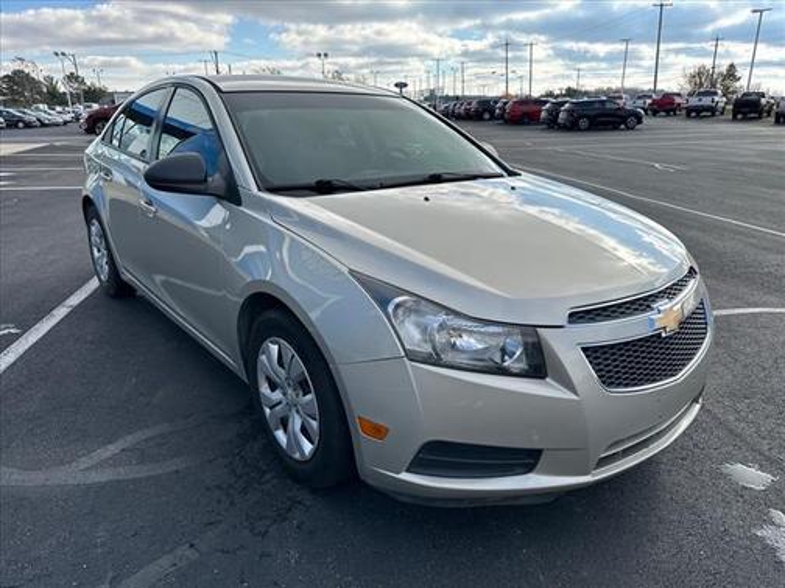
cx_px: 392
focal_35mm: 24
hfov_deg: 71.6
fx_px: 544
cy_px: 294
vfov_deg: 56.8
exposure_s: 1/2203
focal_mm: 6.86
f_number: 1.78
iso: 80
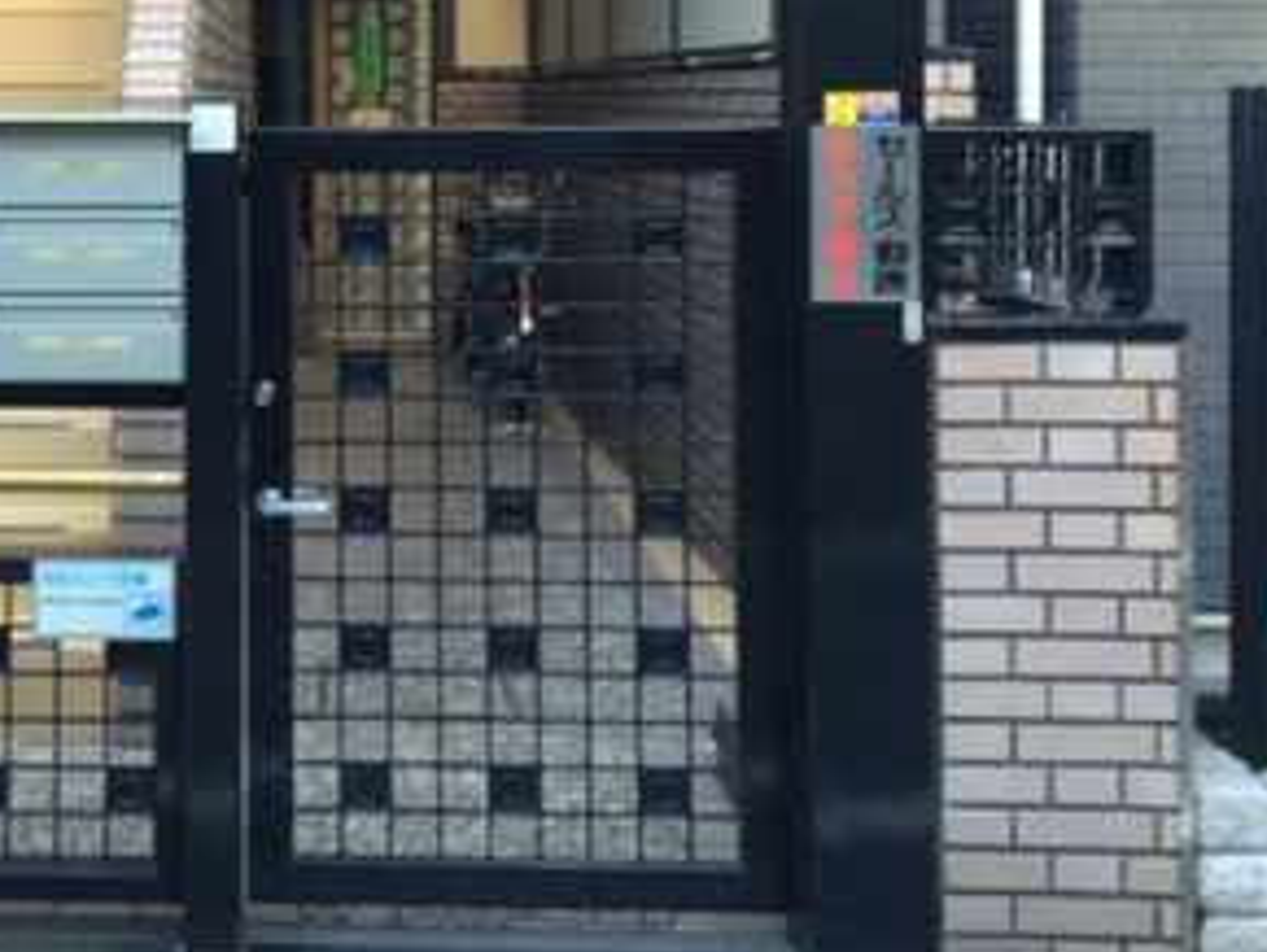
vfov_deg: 23.7
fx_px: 2198
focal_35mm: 60
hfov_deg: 31.0
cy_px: 61
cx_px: 175
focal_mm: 4.15
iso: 50
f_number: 2.2
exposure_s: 1/60
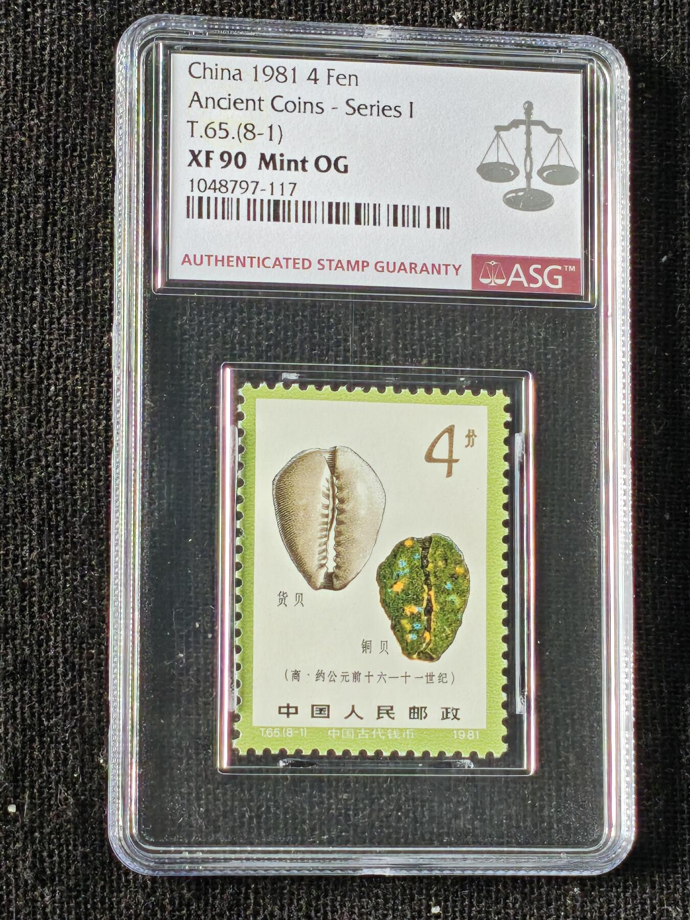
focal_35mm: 113
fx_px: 3003
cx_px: 345
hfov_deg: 13.1
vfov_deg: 17.4
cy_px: 460
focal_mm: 4.94
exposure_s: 1/120
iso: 64
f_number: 1.5
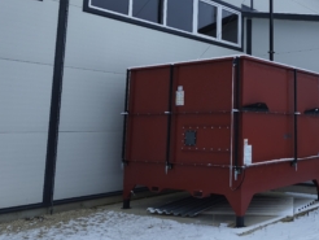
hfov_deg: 42.1
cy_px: 66
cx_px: 270
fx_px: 387
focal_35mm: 42
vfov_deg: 33.8
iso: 64
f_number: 1.65
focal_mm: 6.18
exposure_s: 1/99.9
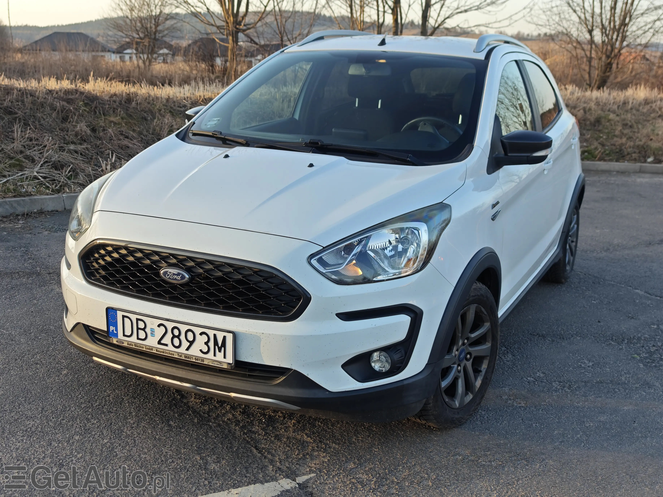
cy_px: 248
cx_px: 332
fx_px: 747
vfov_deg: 36.8
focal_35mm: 39
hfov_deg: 47.9
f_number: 2
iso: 50
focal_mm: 8.72
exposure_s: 1/271
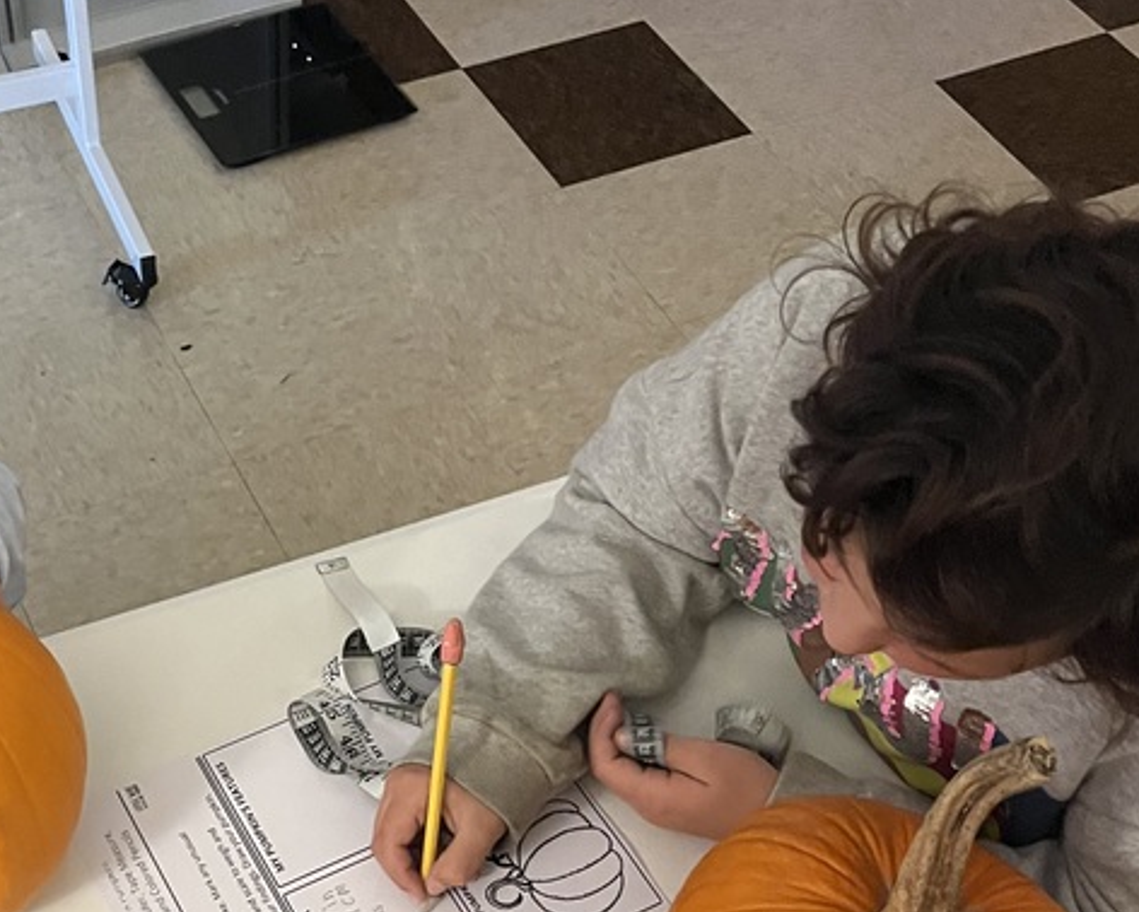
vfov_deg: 27.2
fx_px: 1855
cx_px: 314
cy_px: 692
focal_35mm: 55
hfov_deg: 33.6
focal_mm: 5.1
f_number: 1.6
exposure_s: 1/60
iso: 500
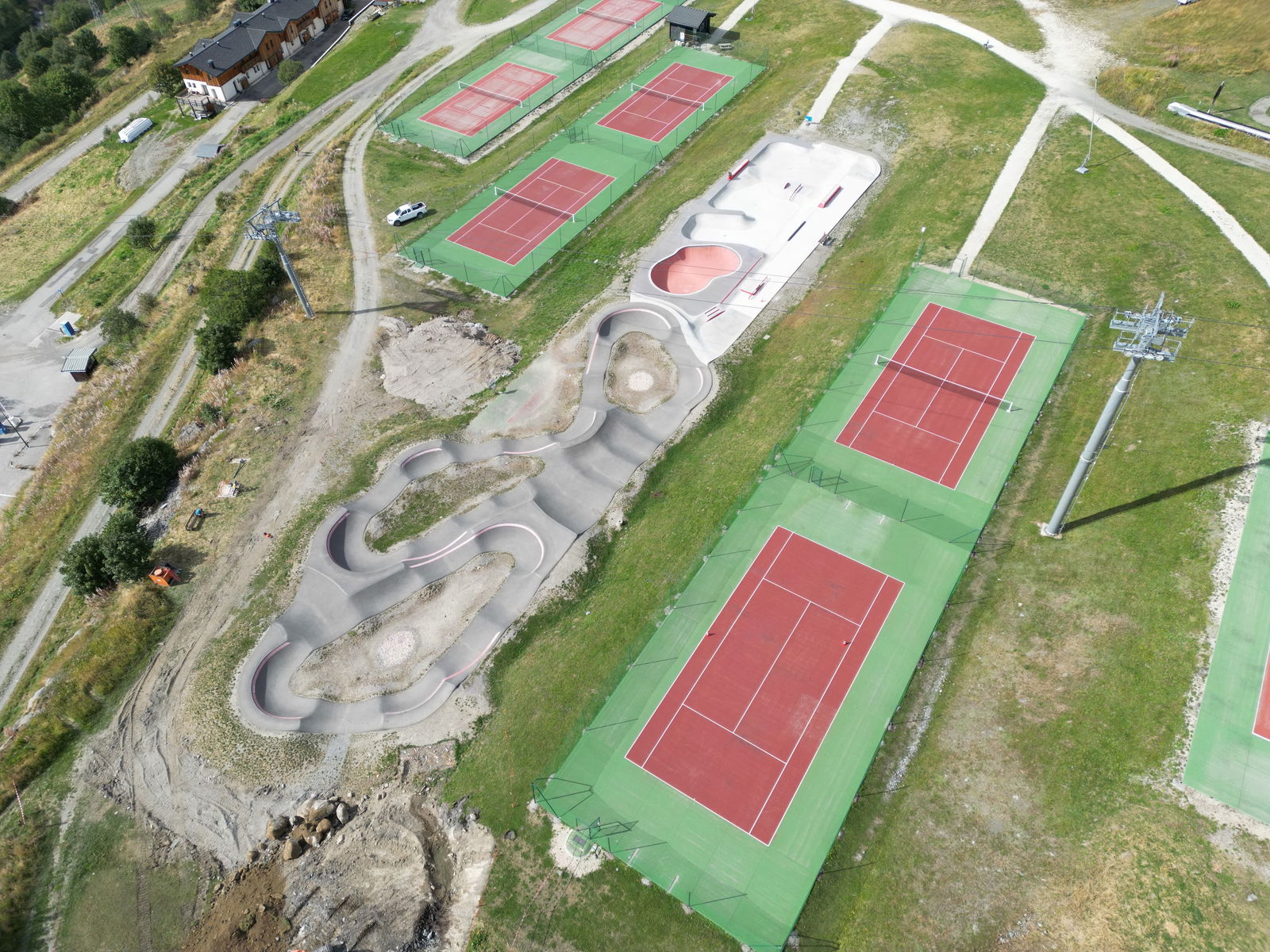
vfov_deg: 56.8
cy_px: 476
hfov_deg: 71.6
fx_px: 881
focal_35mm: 24
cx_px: 635
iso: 100
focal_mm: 6.72
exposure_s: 1/1600
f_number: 1.7
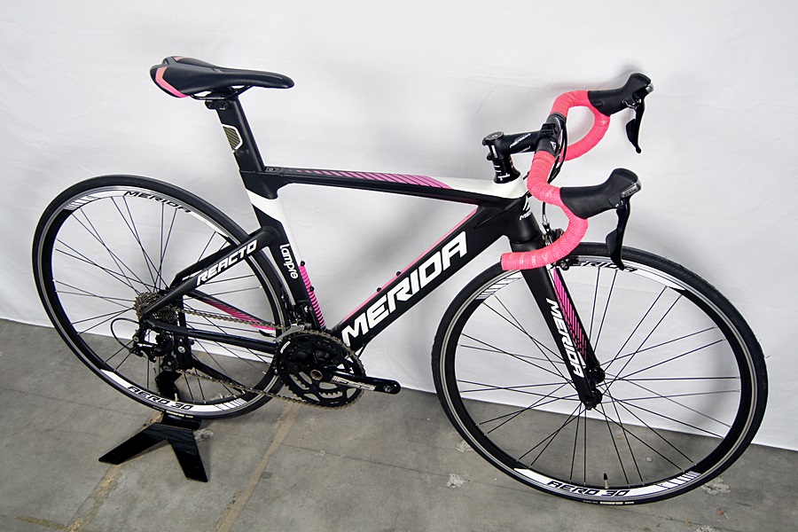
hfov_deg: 49.6
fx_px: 864
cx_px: 399
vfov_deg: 34.2
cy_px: 266
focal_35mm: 39
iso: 320
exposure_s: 1/60
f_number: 4.5
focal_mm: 26
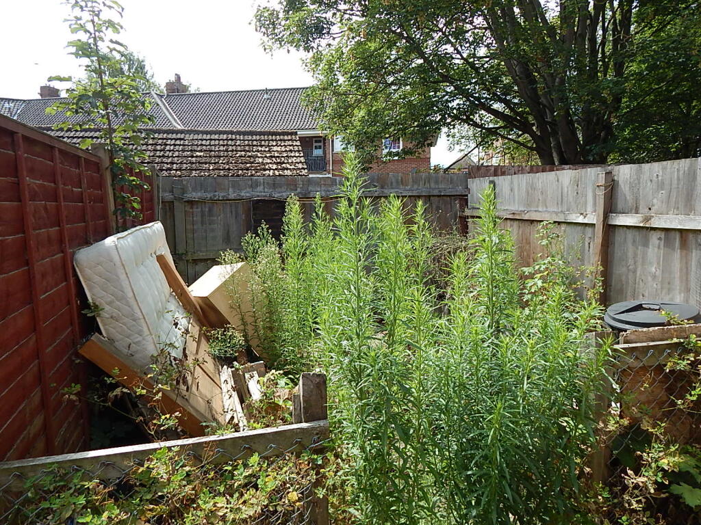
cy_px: 262
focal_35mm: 22
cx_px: 350
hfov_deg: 76.4
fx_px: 446
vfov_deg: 61.1
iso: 125
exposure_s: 1/400
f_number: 3
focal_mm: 4
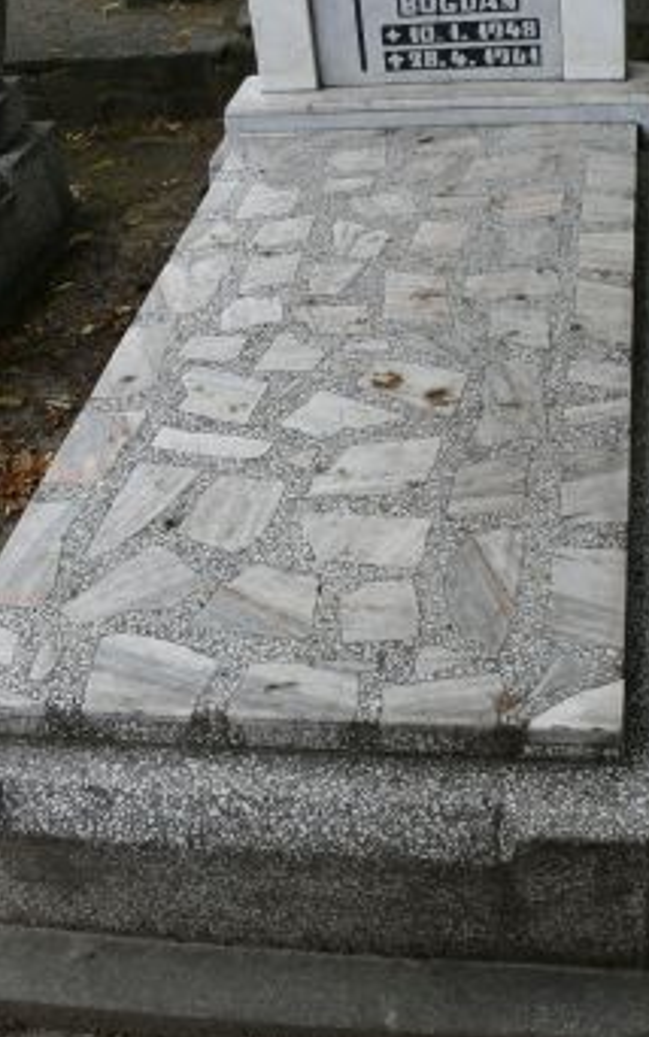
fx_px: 1470
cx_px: 349
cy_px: 470
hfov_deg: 24.9
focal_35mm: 52
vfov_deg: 38.8
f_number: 4
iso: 100
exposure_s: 1/100
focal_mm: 7.4
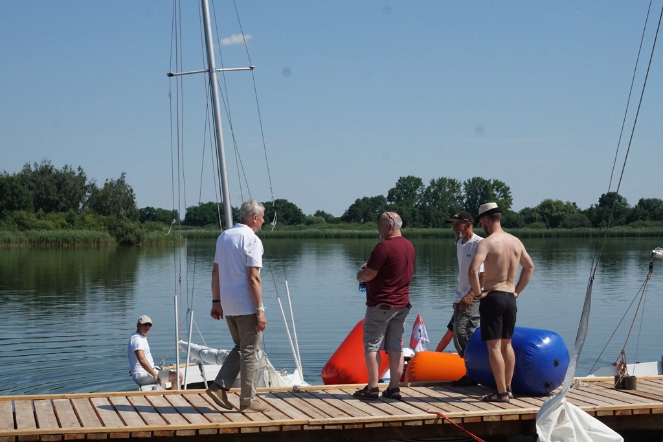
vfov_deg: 18.2
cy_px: 221
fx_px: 1381
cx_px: 332
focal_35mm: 75
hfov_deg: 27.0
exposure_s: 1/3200
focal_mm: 50
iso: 1600
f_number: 10
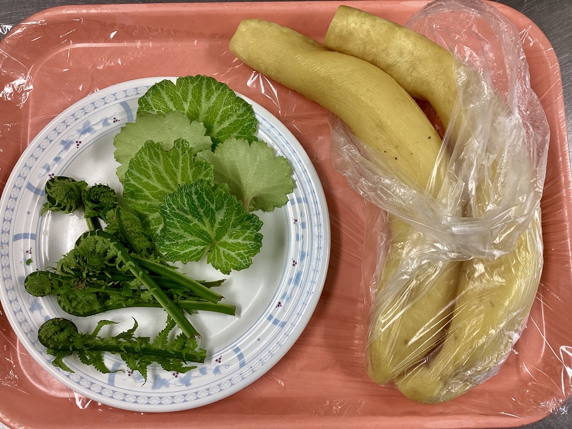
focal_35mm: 31
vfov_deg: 45.4
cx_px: 286
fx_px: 512
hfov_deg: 58.4
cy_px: 214
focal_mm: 3.3
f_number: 2.4
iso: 64
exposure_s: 1/60
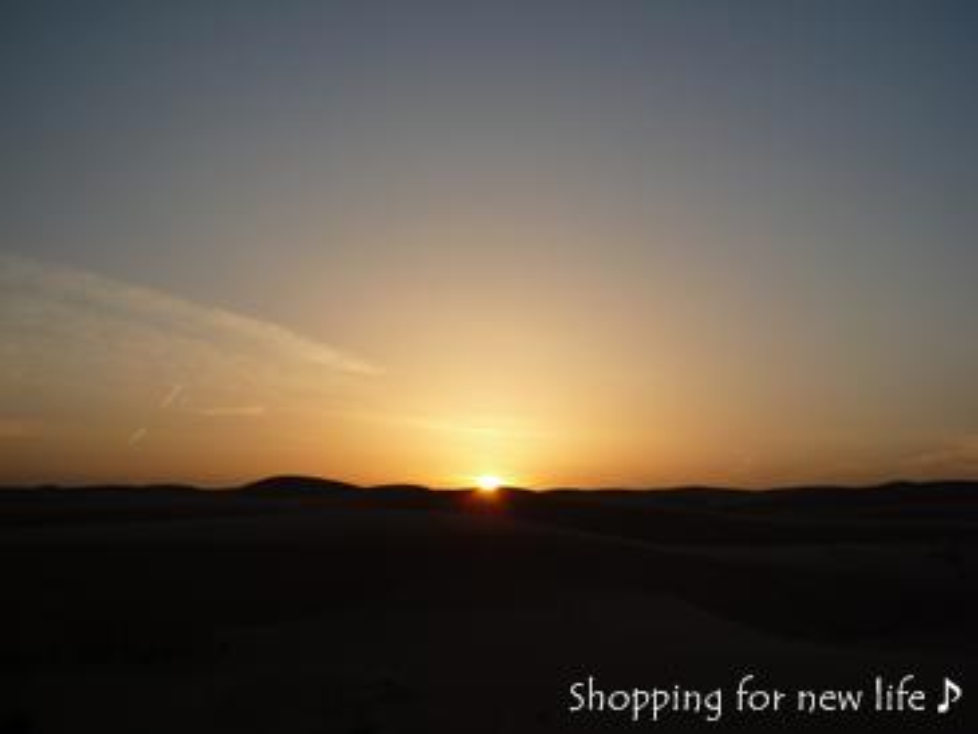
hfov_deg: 42.9
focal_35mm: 44
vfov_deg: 32.9
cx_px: 489
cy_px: 367
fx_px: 1244
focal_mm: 7.8
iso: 100
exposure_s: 1/800
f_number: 4.3
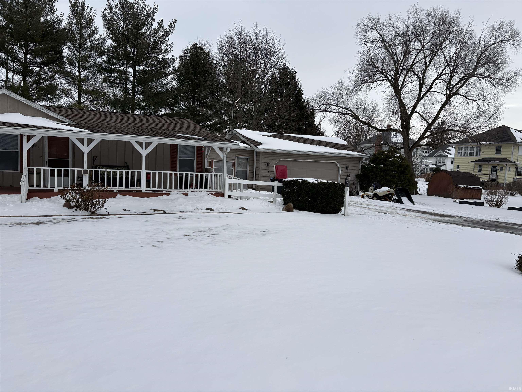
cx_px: 261
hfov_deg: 67.3
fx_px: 392
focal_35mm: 26
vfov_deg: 53.1
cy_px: 196
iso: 50
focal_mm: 5.96
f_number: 1.6
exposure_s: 1/6993
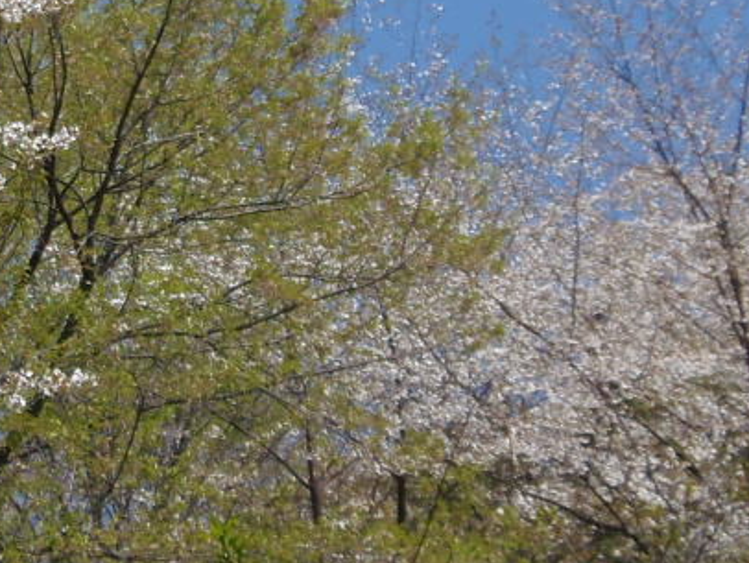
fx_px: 4178
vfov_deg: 7.7
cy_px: 181
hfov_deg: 10.2
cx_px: 179
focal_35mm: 193
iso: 64
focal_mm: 9.1
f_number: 3.8
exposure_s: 1/800
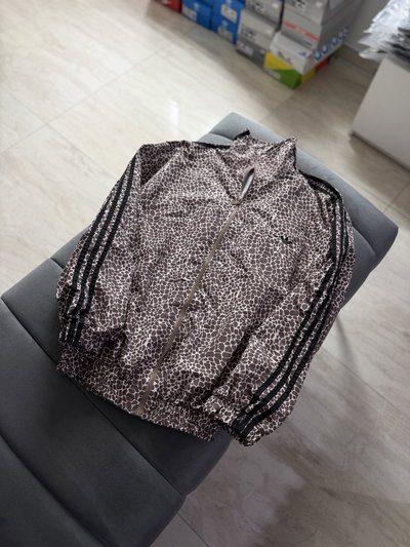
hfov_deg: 56.8
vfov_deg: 71.6
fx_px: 379
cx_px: 205
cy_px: 274
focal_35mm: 24
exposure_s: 1/50
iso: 200
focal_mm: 6.76
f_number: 1.78
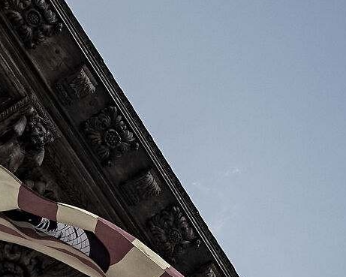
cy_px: 264
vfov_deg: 9.0
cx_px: -113
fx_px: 1751
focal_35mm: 171
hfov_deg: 11.0
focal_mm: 35
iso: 900
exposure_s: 1/1250
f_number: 8
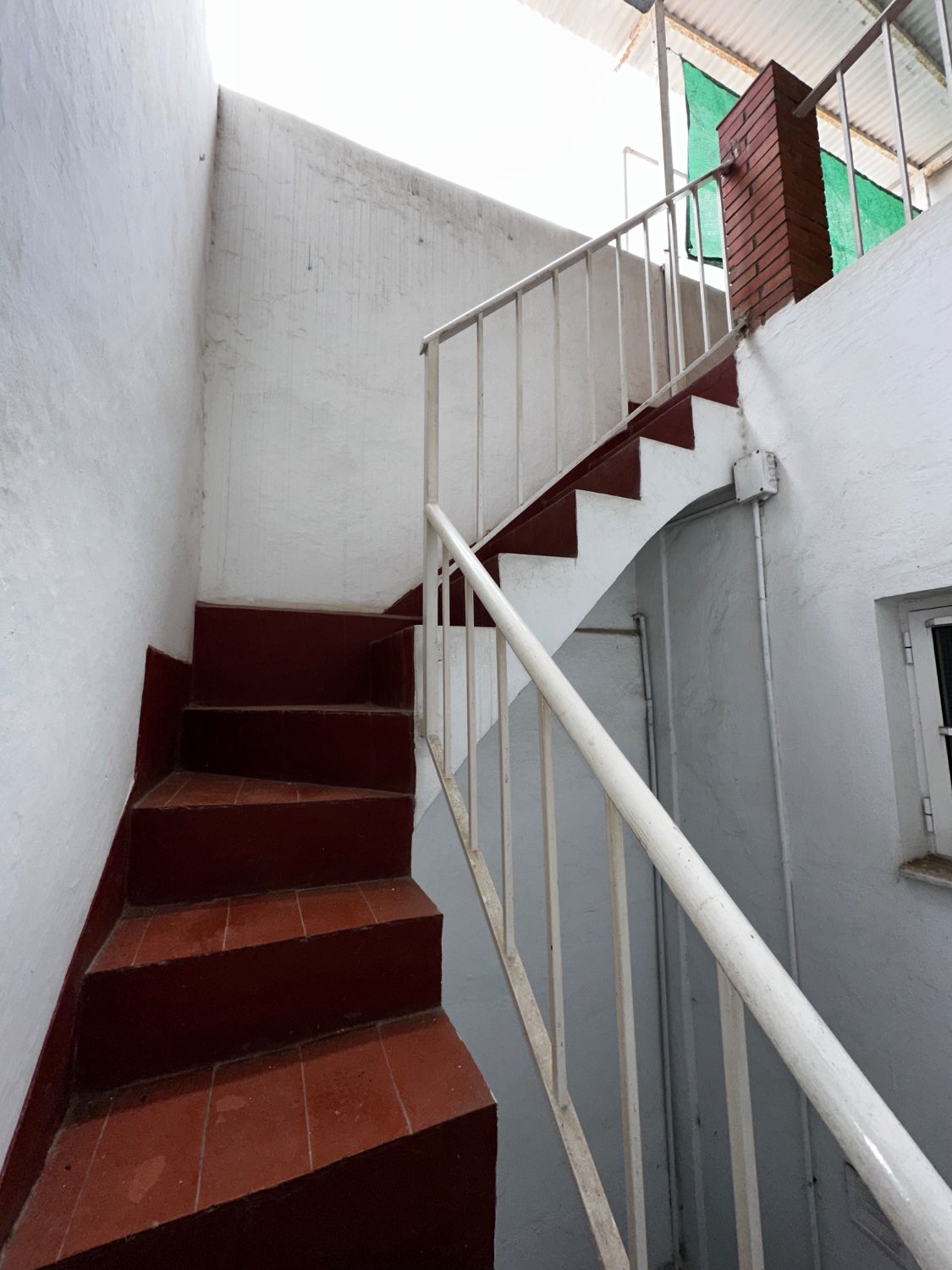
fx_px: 513
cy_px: 635
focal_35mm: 14
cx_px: 476
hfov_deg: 85.7
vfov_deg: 102.1
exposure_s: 1/122
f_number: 2.2
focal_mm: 2.22
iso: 40
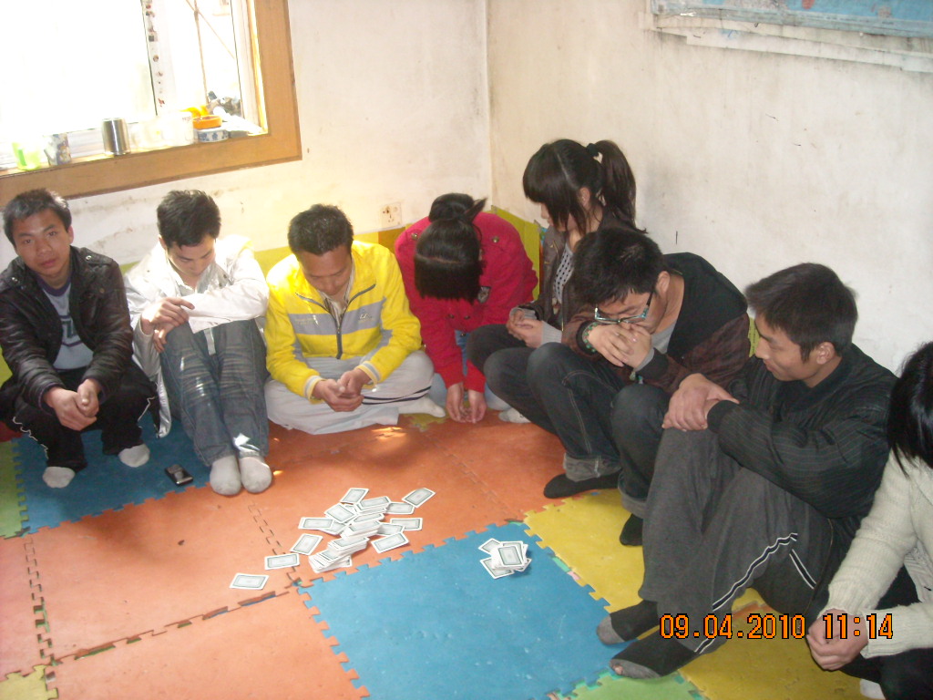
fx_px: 943
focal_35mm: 35
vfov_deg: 40.7
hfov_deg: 52.6
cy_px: 350
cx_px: 466
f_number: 2.8
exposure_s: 1/60
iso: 400
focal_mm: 5.7
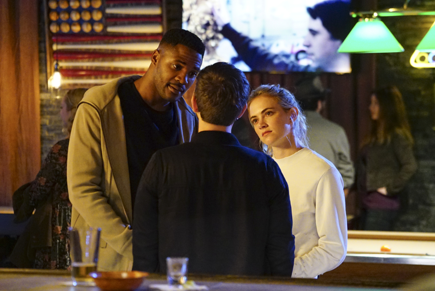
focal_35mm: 112
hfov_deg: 18.2
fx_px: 1354
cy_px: 146
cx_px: 218
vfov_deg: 12.3
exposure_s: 1/160
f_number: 4
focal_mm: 112
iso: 20000
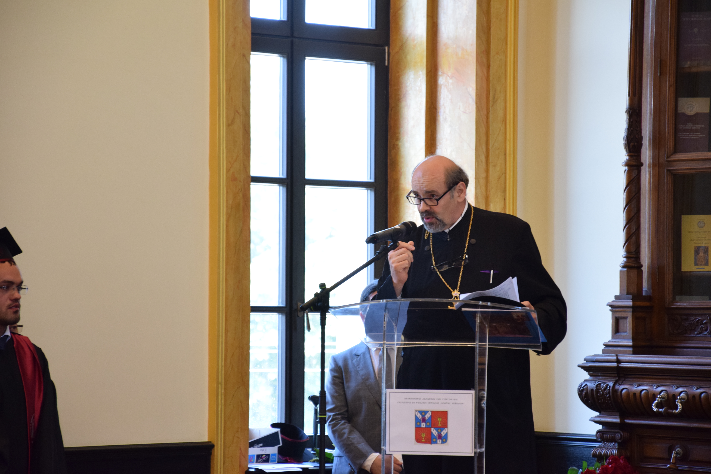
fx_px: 3111
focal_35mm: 158
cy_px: 237
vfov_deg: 8.7
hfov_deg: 13.0
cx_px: 356
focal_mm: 105
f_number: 5.6
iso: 1000
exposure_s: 1/60
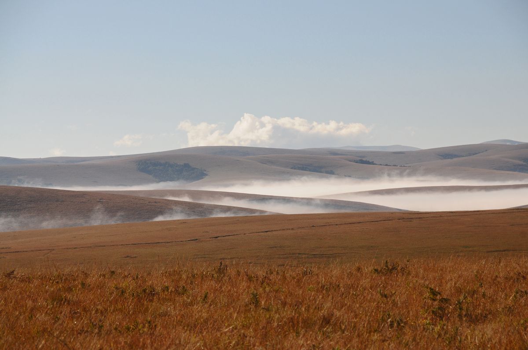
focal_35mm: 158
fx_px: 2307
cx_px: 264
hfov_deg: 13.1
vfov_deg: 8.7
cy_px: 175
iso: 320
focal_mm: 105
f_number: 9
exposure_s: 1/320
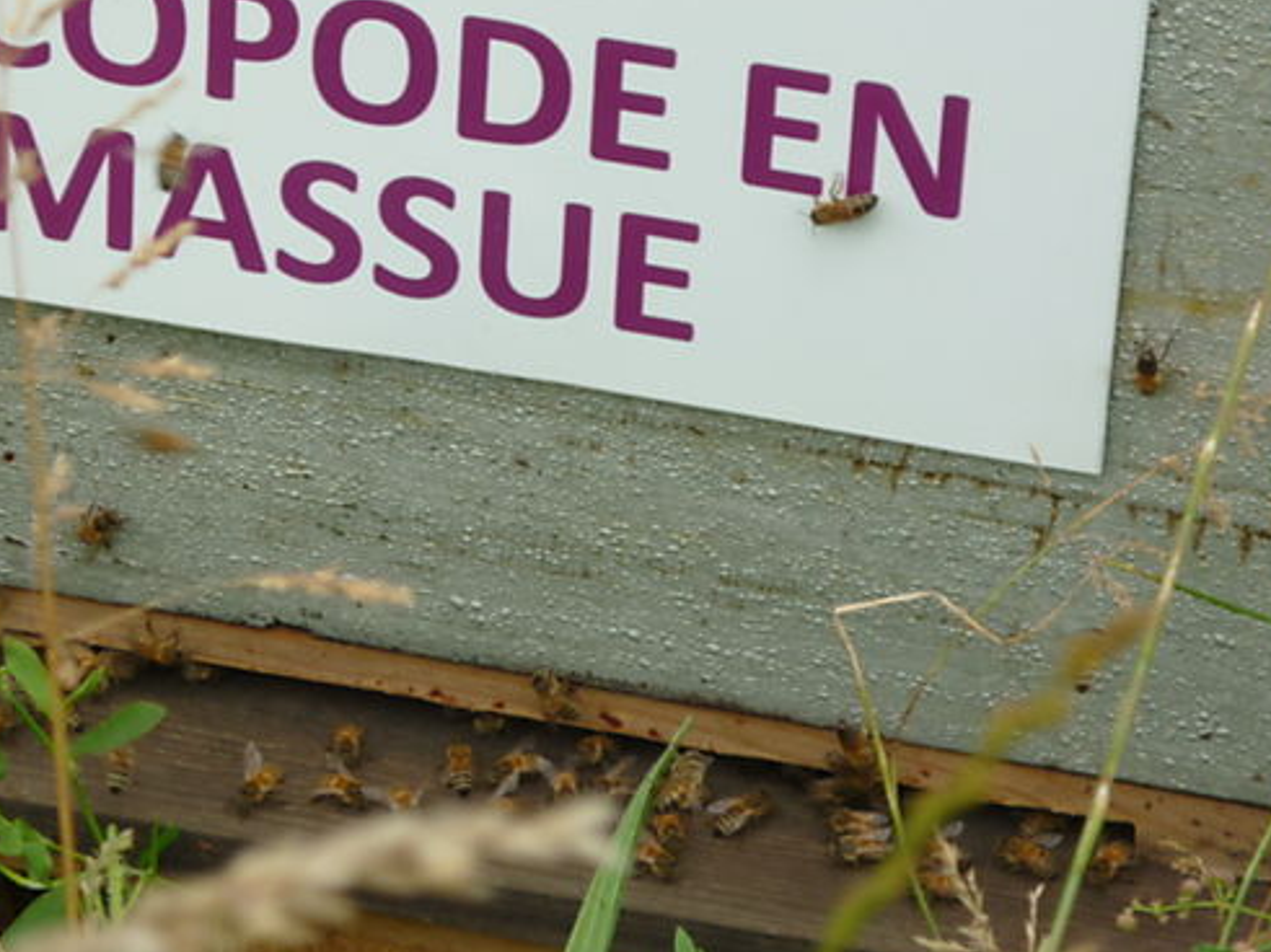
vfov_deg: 6.9
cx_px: 388
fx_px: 7892
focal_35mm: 215
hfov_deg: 9.2
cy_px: 266
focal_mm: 22
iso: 80
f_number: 5.9
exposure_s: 1/160
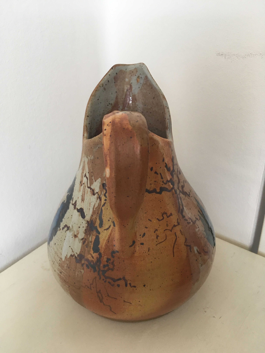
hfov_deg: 48.2
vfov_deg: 61.7
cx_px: 132
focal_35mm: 29
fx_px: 296
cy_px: 176
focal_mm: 4.15
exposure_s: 1/33
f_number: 2.2
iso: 50
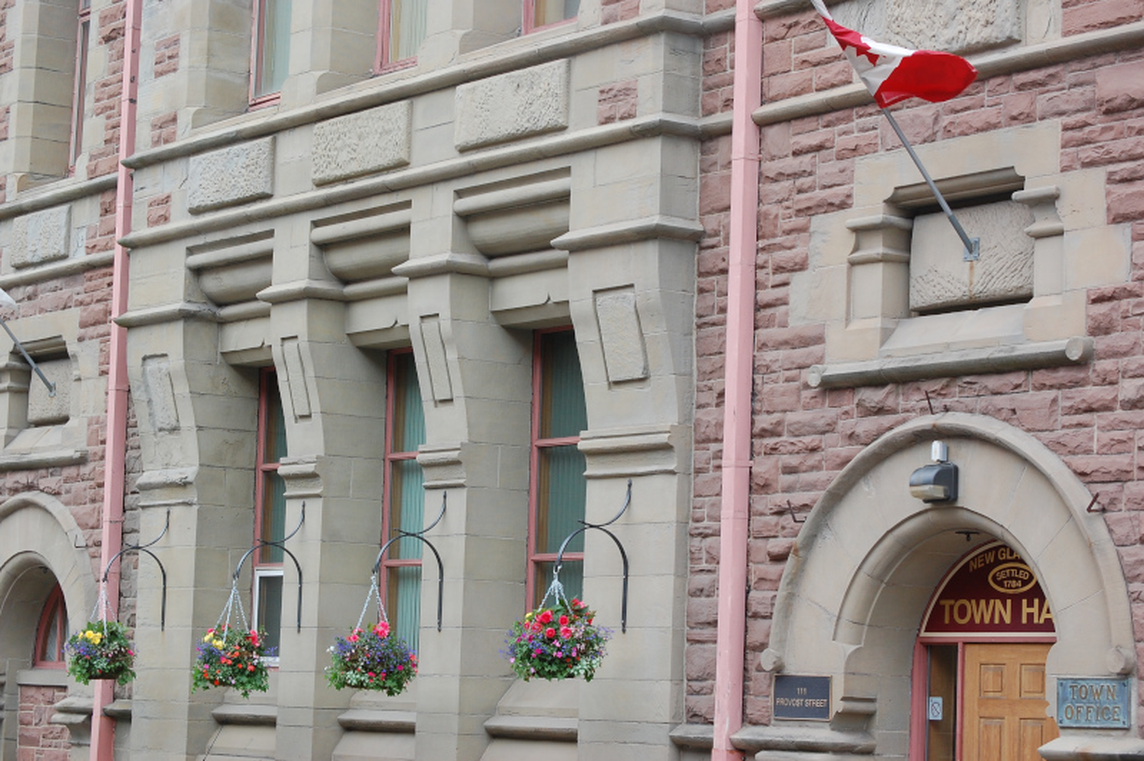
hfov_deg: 22.6
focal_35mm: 90
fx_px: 2858
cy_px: 380
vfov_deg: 15.2
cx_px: 572
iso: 400
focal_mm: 60
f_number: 10
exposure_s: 1/200
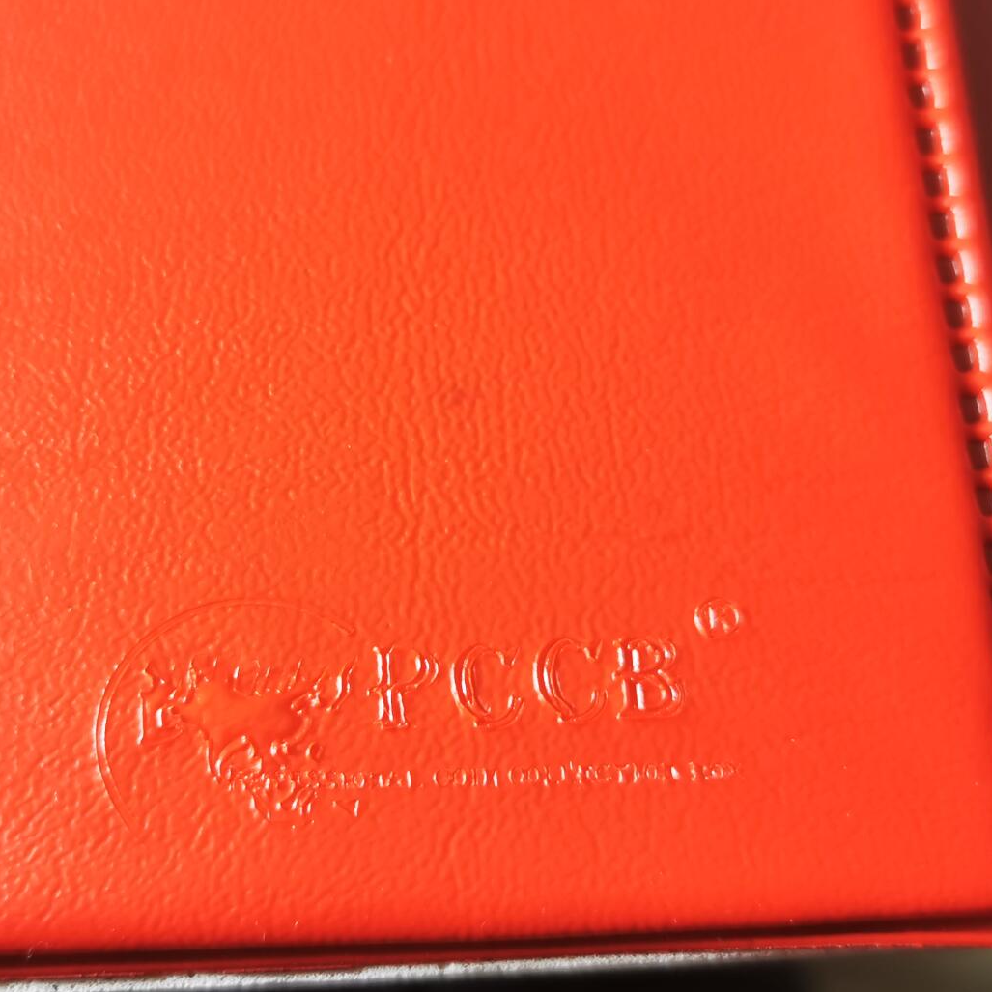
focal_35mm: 47
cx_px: 380
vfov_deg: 36.1
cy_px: 505
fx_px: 1524
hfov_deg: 35.9
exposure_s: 1/50
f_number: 1.6
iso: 125
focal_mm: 5.56
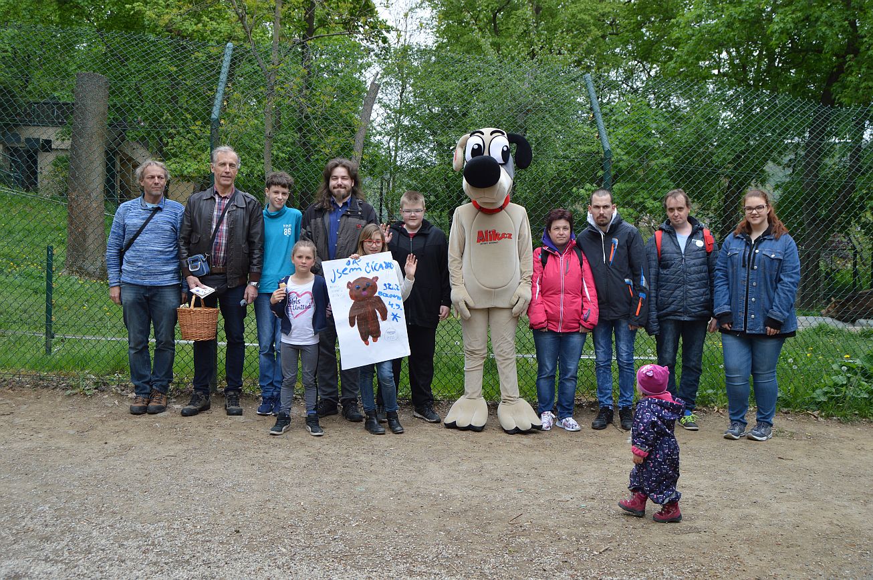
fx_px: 836
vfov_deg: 38.3
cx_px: 436
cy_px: 290
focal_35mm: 34
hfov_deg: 55.2
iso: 100
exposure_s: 1/160
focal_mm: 23
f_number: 6.3
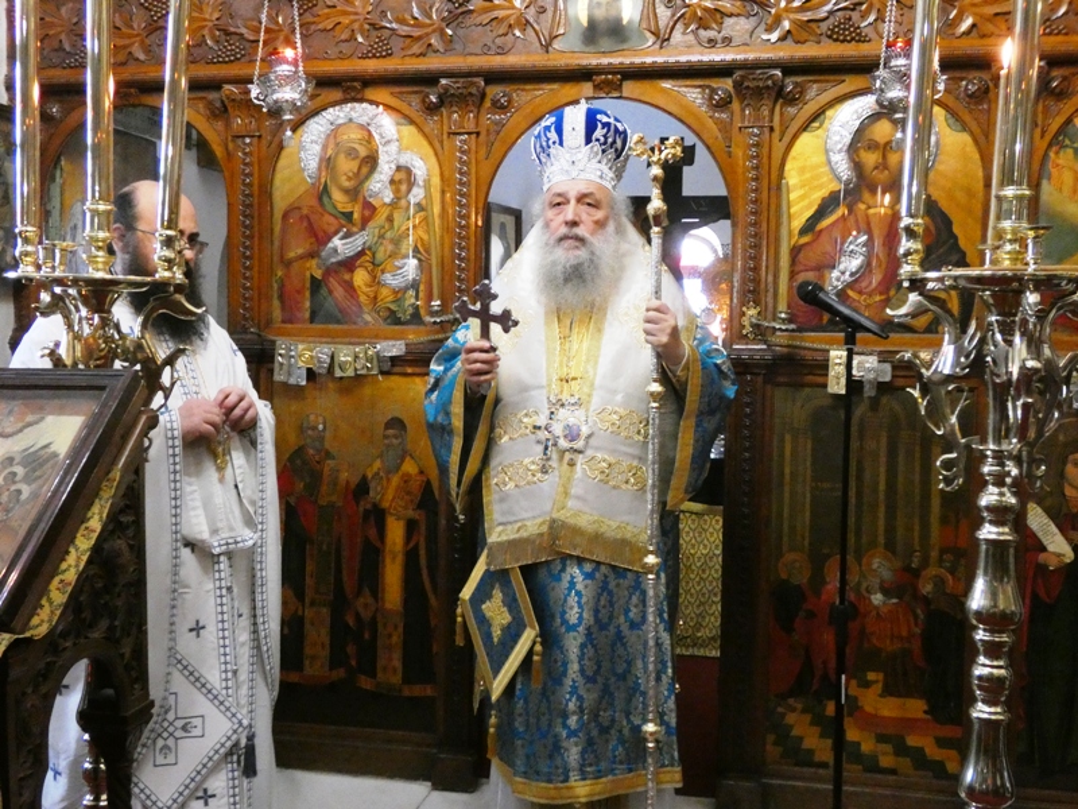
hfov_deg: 47.9
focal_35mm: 39
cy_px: 404
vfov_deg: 36.8
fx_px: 1215
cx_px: 539
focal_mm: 7.1
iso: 1600
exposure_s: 1/20
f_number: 3.6
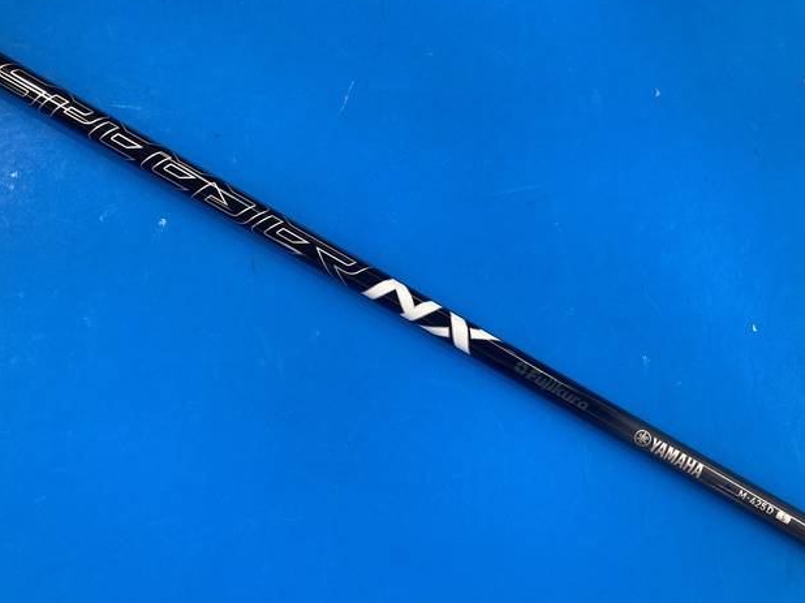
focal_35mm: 29
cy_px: 296
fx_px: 674
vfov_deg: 48.2
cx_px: 410
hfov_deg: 61.7
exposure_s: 1/50
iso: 64
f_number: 1.8
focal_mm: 3.99
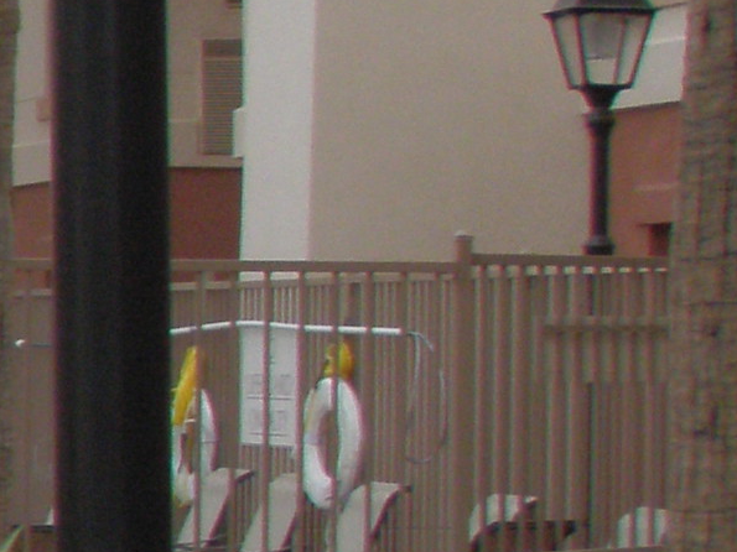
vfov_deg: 6.4
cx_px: -1489
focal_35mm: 233
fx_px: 4960
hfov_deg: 7.5
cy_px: 499
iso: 80
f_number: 4
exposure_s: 1/500
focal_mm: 6.7
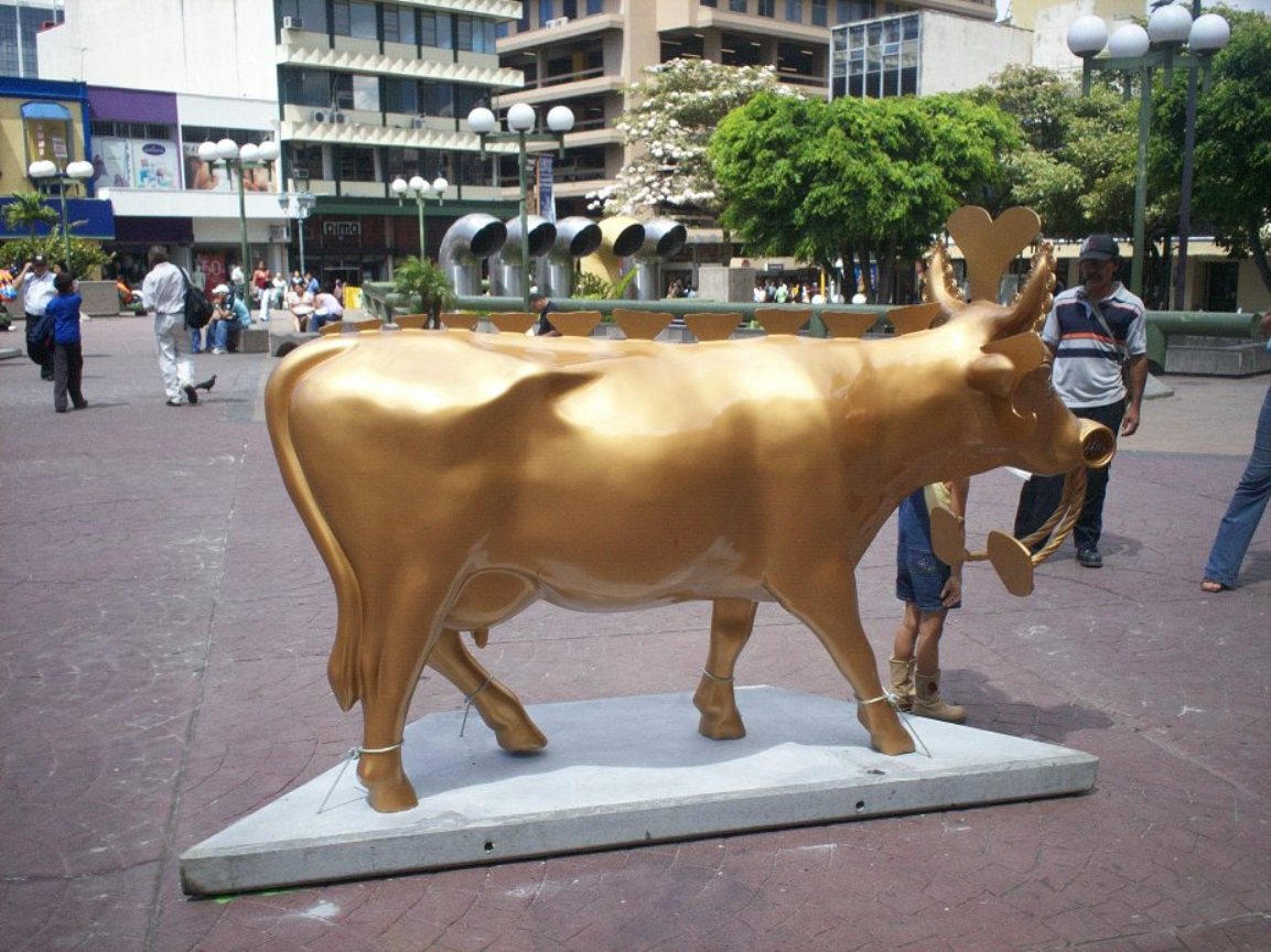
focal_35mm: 36
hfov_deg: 51.4
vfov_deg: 39.6
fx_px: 1321
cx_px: 636
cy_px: 476
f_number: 4.5
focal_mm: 6
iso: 100
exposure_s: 1/451
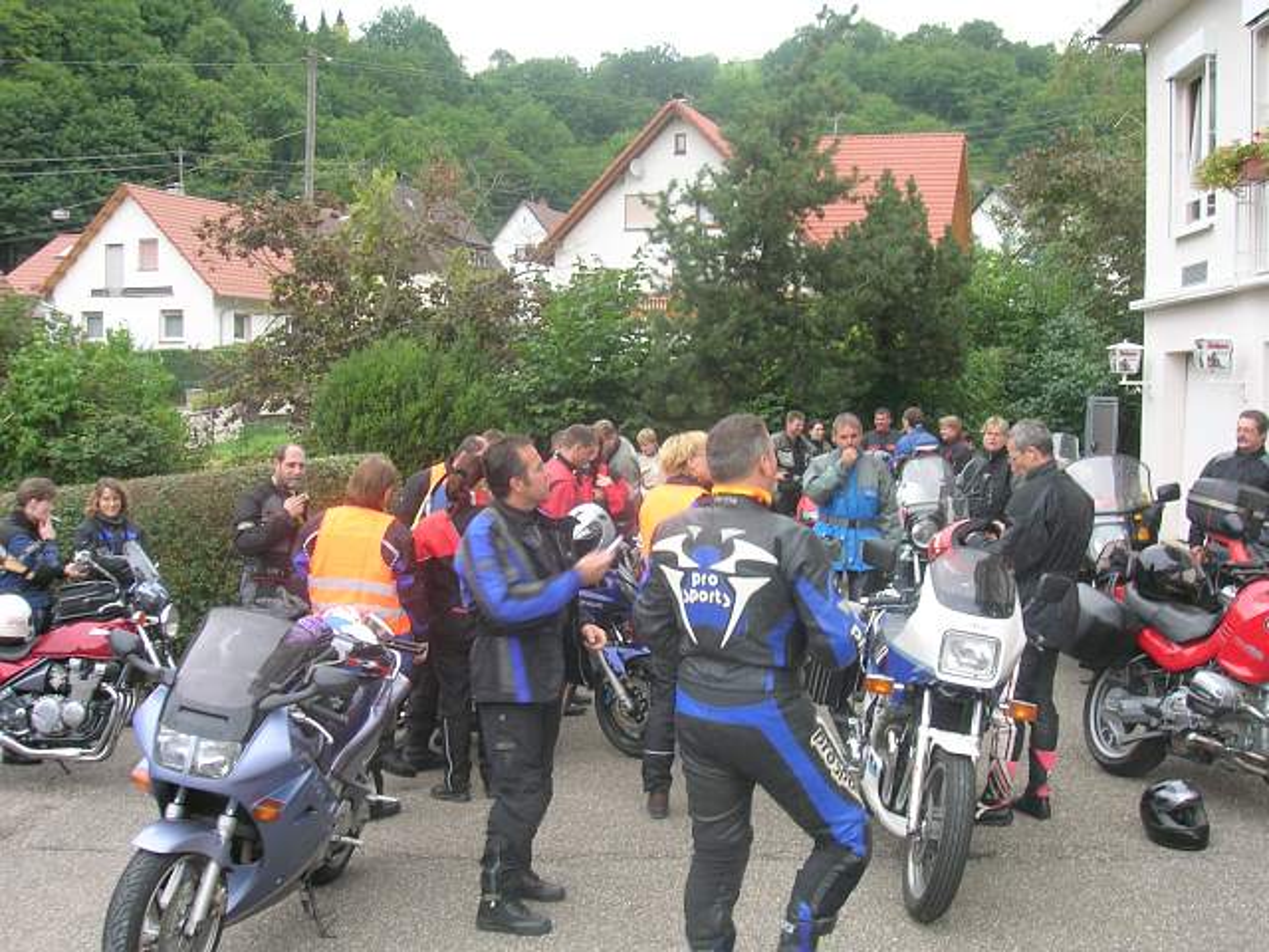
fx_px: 1393
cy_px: 476
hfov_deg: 49.0
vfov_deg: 37.7
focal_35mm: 38
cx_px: 634
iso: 50
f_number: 5
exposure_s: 1/36.1
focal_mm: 6.4
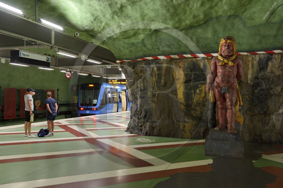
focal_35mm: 36
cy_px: 94
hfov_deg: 53.2
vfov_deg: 36.8
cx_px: 142
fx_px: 283
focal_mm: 36
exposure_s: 1/30
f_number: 4.5
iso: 1600
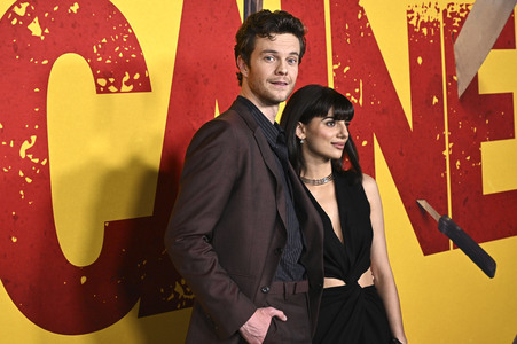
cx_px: 258
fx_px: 1062
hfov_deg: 27.4
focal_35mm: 74
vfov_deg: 18.4
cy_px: 172
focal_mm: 74
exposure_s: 1/250
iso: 2000
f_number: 6.3
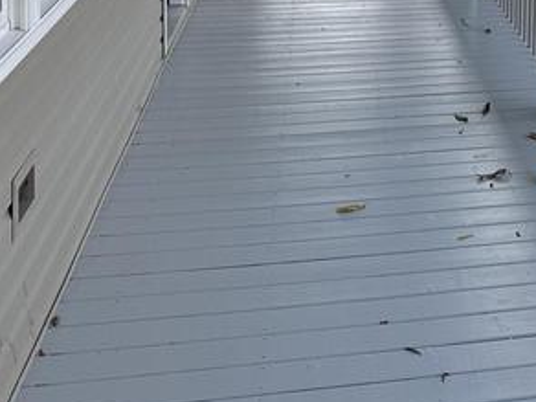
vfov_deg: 19.0
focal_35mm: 70
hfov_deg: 25.9
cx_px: 575
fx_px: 1084
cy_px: -160
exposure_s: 1/1131
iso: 80
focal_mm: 6.86
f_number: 1.78
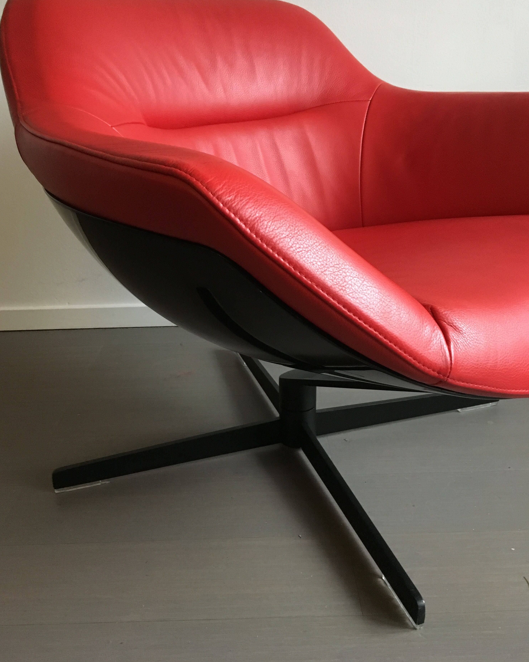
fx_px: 607
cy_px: 305
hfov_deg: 47.1
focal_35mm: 31
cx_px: 262
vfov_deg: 57.1
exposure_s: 1/25
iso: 250
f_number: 2.2
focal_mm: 4.15
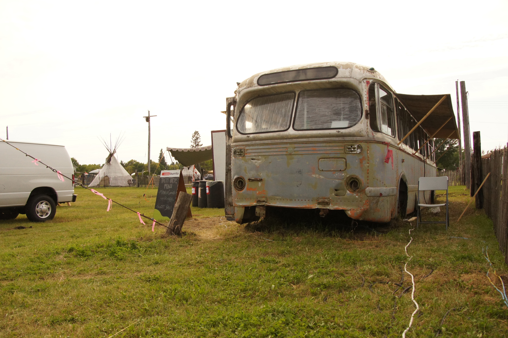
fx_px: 423
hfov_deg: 62.0
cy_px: 169
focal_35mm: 30
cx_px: 254
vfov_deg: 43.6
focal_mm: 20
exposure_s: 1/4000
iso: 800
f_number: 5
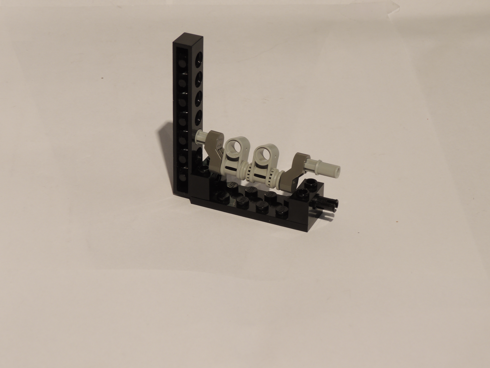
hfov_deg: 19.6
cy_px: 184
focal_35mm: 100
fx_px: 1416
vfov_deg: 14.8
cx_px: 245
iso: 100
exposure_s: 1/2.5
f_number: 6.5
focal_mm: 17.8
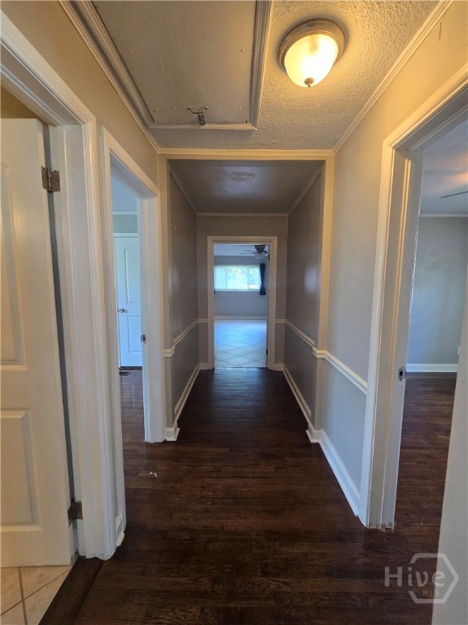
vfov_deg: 106.2
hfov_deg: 89.9
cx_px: 234
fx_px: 235
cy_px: 312
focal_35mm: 13
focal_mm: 2.2
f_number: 2.2
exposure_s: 1/60.2
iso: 250
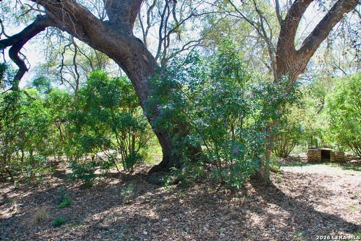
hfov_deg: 67.3
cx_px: 180
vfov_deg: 48.0
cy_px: 120
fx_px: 271
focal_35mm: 27
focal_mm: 18
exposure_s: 1/100
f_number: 5
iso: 200
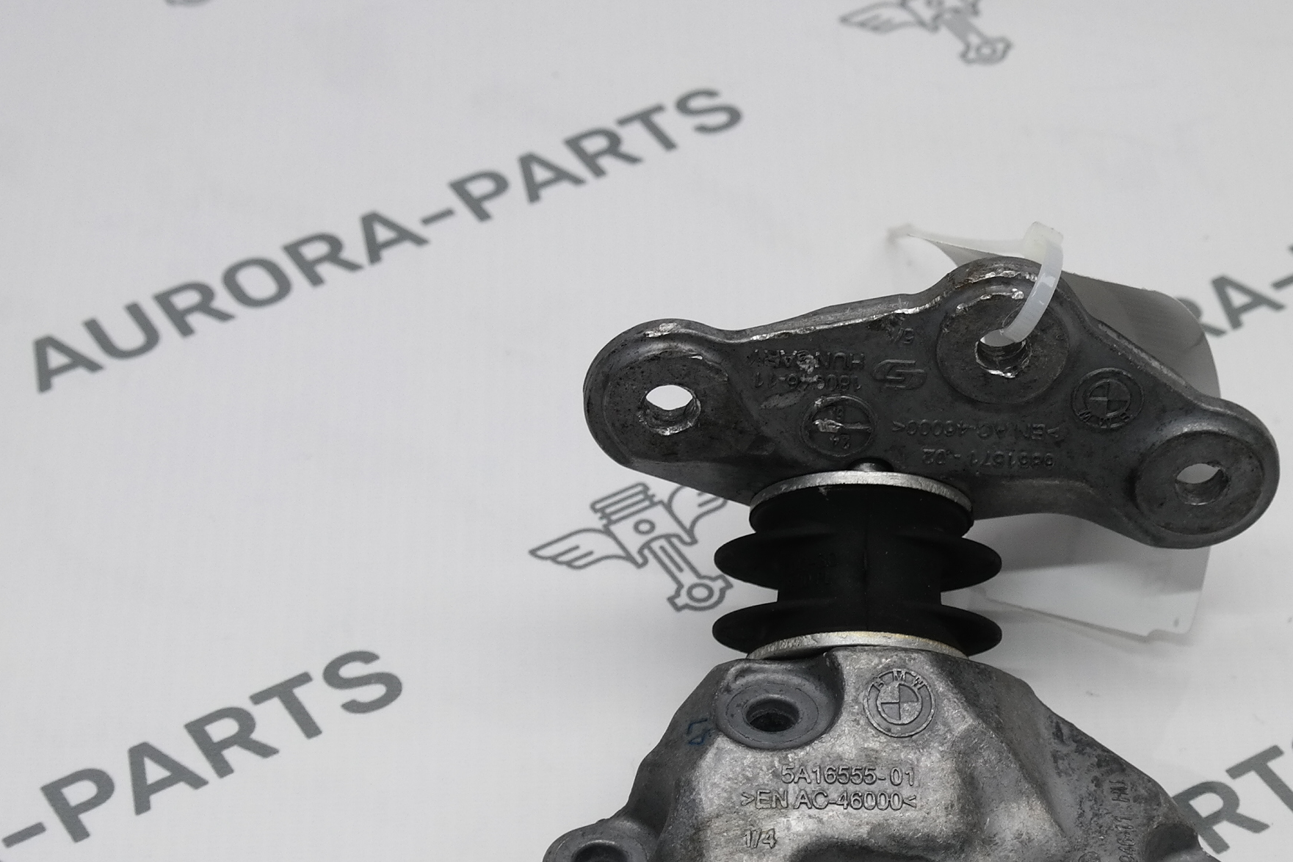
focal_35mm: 117
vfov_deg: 11.7
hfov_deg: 17.4
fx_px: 4202
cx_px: 879
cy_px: 617
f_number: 4.5
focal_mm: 35
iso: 200
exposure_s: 1/125
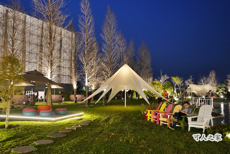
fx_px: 221
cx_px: 115
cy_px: 71
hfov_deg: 54.9
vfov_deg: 38.2
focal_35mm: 35
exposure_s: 1/50
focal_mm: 31.6
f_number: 3.2
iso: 3200
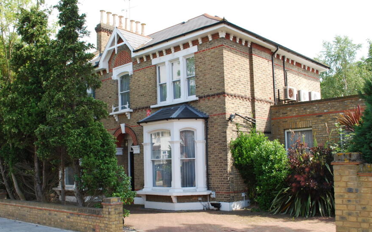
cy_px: 141
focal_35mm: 36
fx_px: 365
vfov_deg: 35.2
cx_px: 176
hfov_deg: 54.0
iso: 125
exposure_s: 1/125
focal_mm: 20
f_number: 5.6
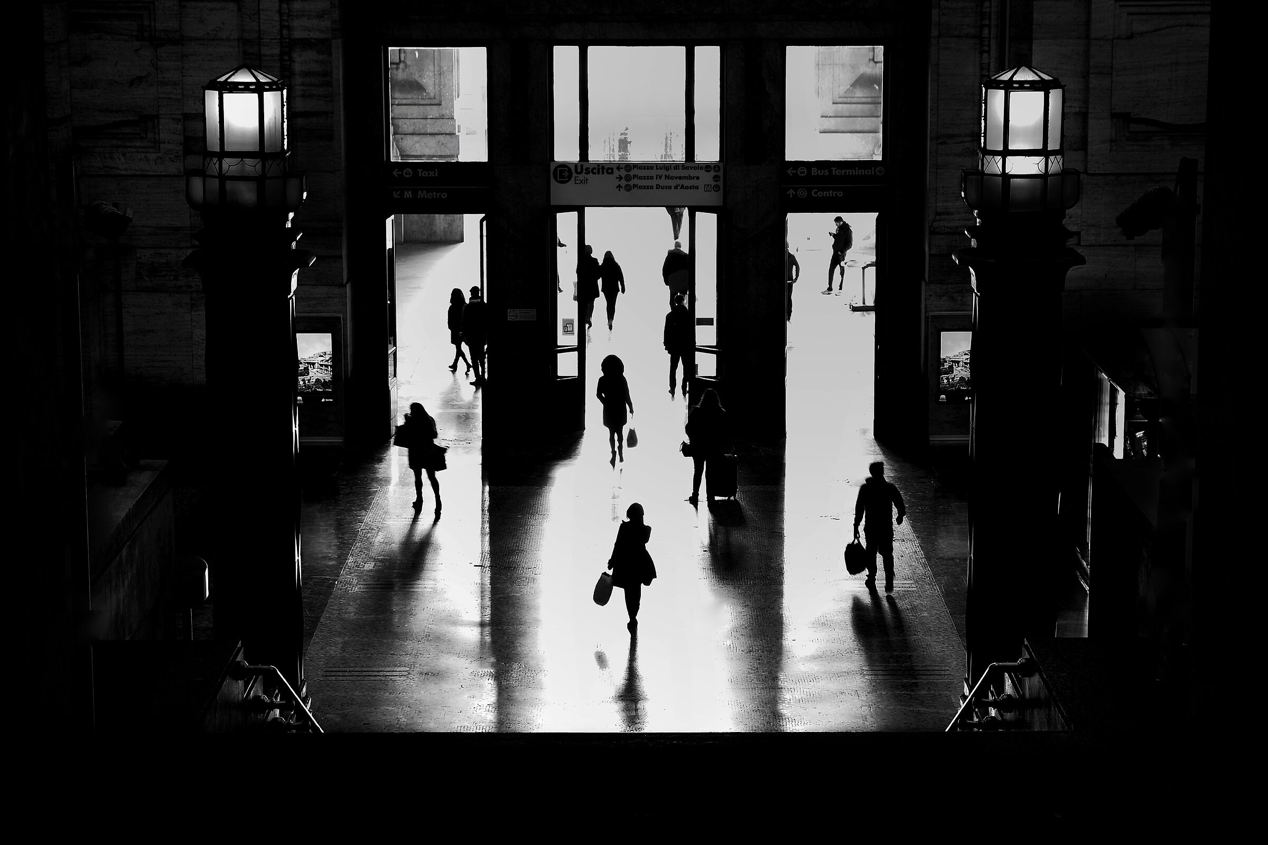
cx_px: 634
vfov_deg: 16.5
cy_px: 422
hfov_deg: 24.5
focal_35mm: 83
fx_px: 2923
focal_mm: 55
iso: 100
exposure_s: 1/15
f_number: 4.5
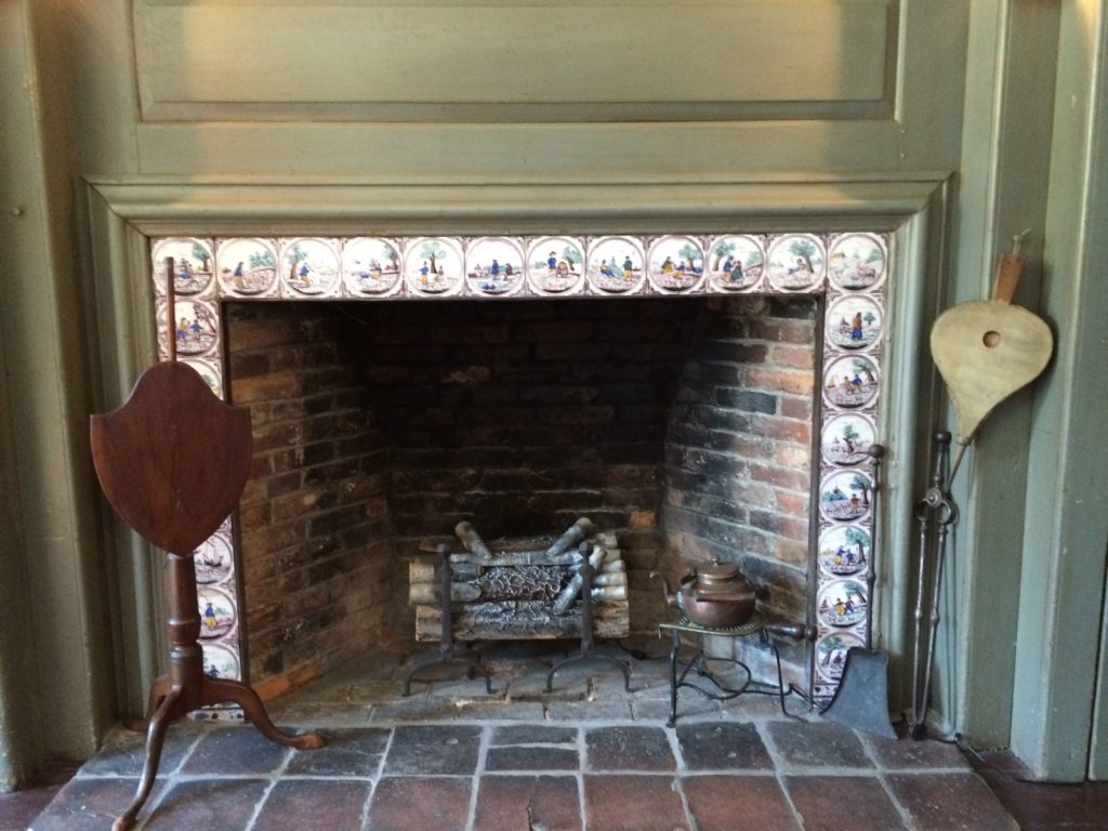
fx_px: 928
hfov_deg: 61.7
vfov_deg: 48.2
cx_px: 554
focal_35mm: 29
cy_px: 416
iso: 320
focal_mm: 4.15
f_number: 2.2
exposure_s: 1/15
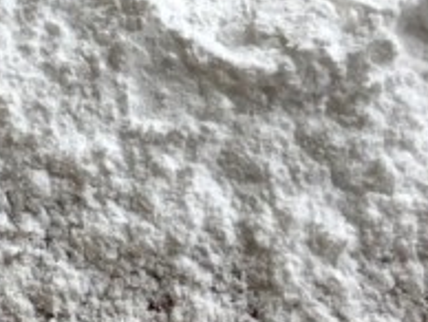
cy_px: 85
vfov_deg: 14.6
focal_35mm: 101
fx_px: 1250
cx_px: 68
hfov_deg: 19.2
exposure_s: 1/362
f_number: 1.8
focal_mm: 3.99
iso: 20
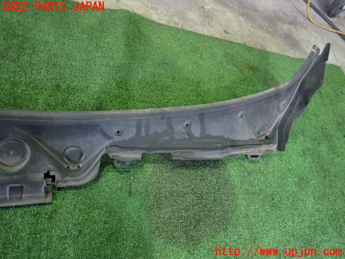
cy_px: 130
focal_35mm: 25
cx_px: 172
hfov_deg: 69.4
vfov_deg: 54.9
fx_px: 249
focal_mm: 4.5
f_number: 2
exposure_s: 1/30
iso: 640
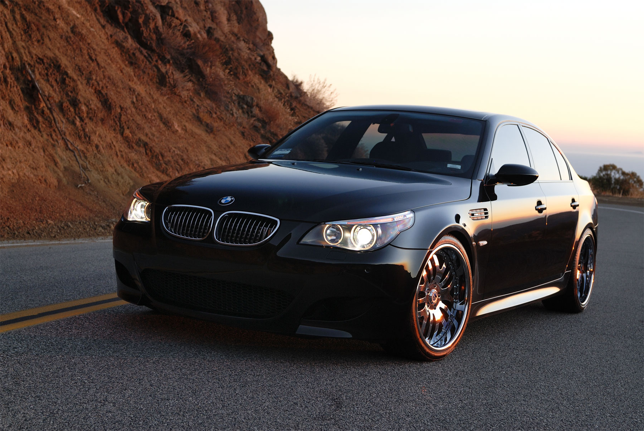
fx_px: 1021
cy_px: 216
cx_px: 322
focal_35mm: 57
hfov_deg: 35.0
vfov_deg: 23.8
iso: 100
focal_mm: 38
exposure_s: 1/13
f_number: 5
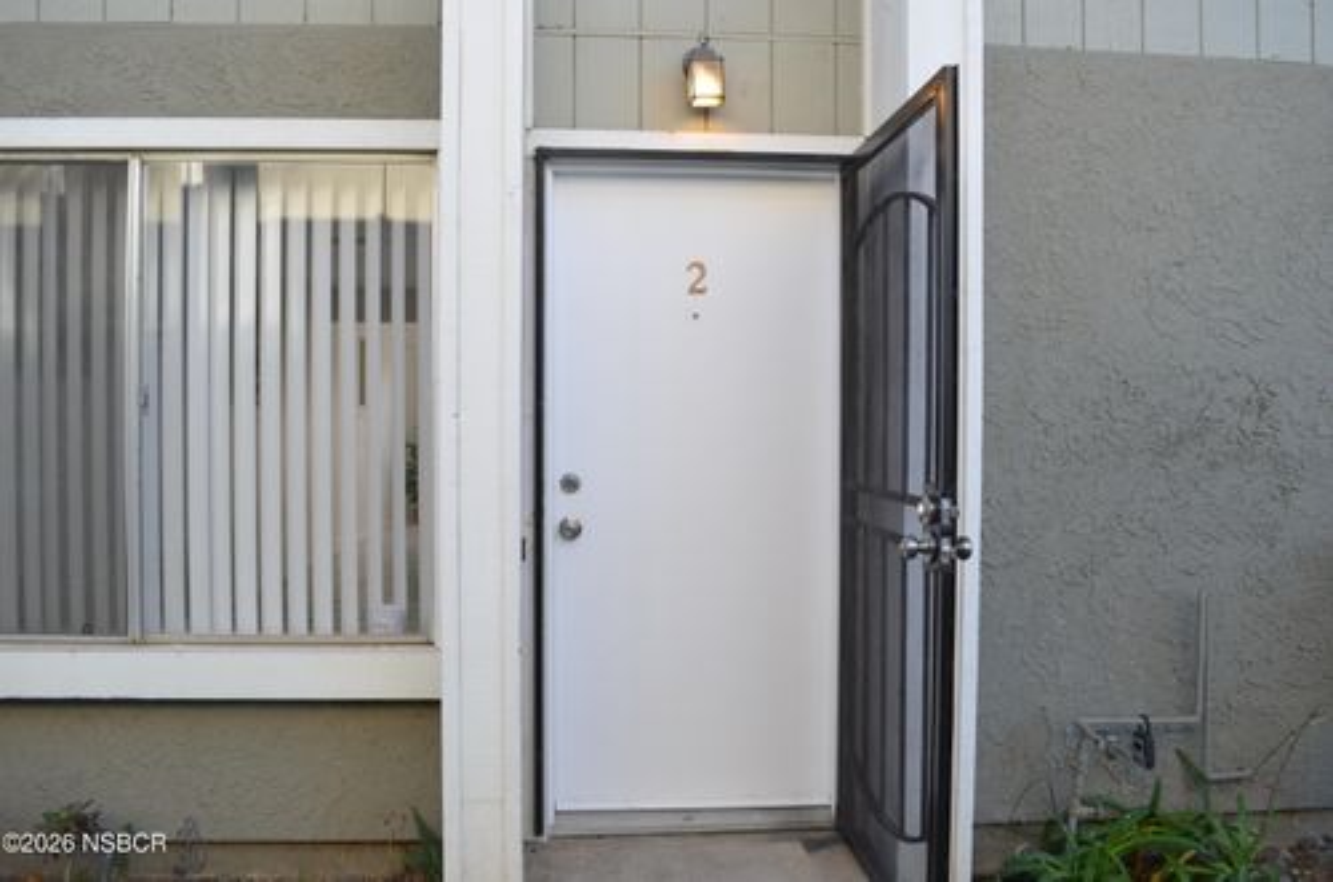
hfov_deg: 67.5
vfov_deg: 47.7
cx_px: 666
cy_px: 441
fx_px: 998
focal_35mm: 27
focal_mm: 18
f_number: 6.3
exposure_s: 1/160
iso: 200
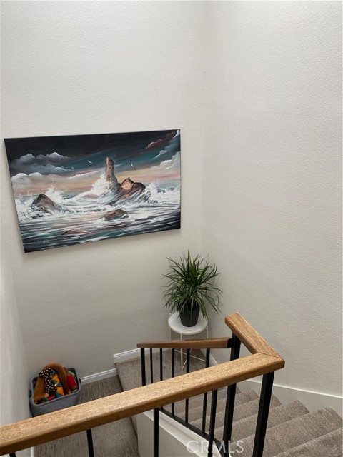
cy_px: 228
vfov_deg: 67.3
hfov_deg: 53.1
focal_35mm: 26
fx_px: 344
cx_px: 172
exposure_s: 1/122
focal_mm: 4.25
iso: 40
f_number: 1.8
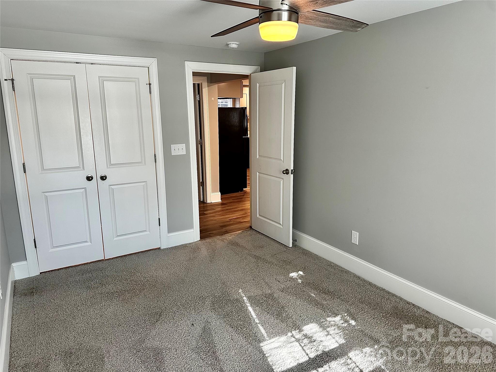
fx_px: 344
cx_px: 248
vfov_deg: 56.8
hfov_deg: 71.6
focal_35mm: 24
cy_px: 186
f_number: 1.78
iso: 200
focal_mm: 6.86
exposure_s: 1/120
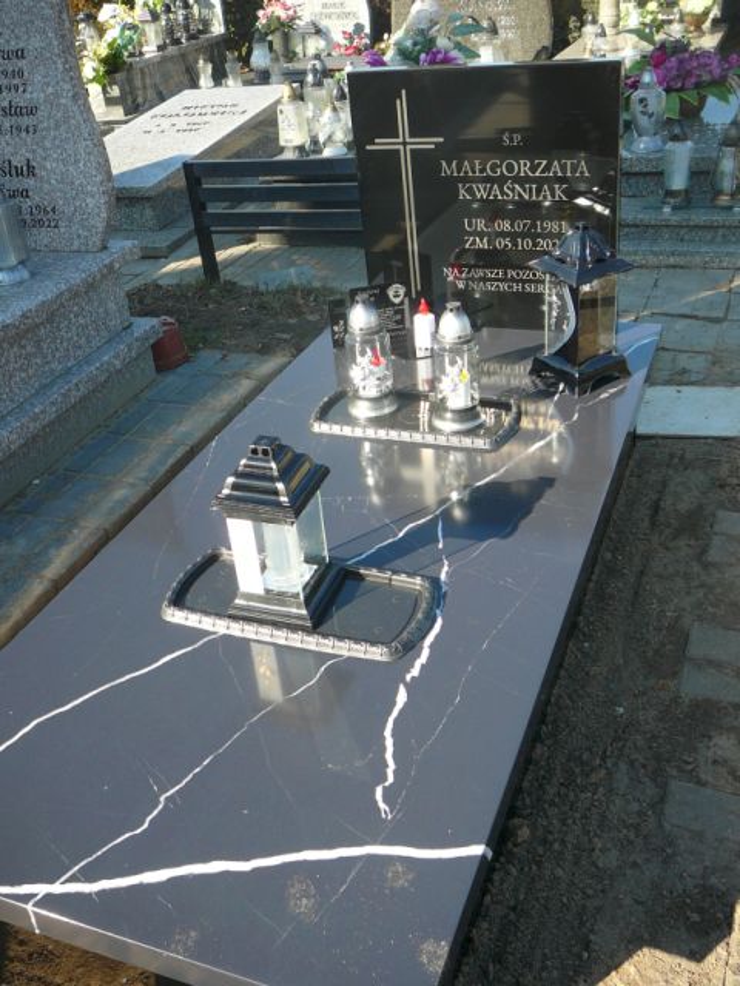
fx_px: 998
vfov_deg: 52.6
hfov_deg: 40.7
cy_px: 493
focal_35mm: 35
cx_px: 370
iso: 80
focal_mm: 5.2
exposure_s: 1/320
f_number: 2.8
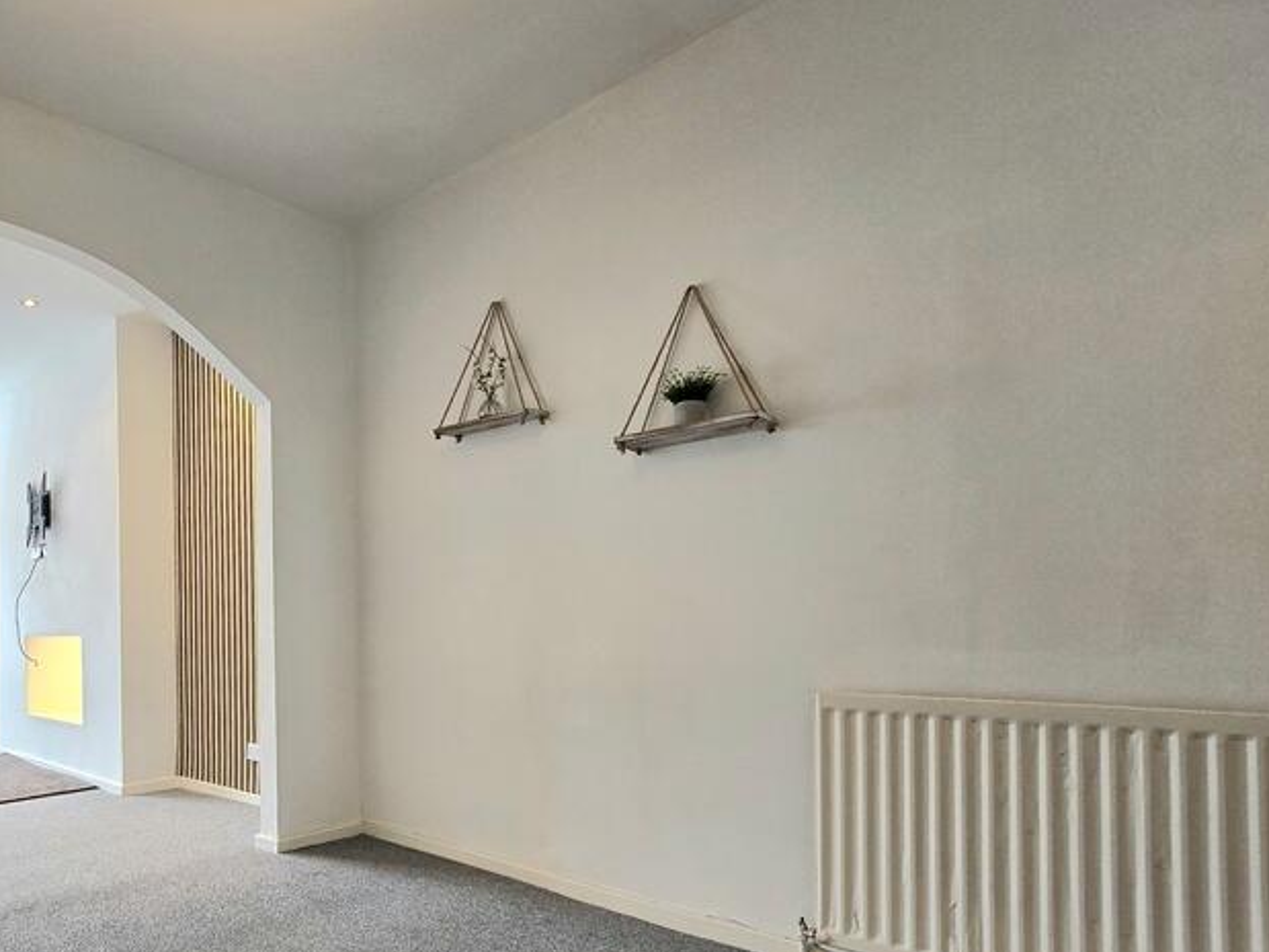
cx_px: 252
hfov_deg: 71.0
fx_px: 770
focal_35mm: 21
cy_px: 603
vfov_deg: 62.4
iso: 64
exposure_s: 1/50.3
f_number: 2.2
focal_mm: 2.2
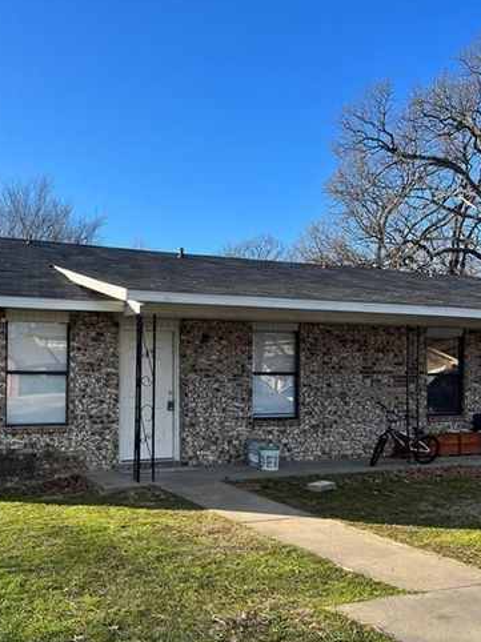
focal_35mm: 36
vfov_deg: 51.2
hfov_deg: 39.2
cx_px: 164
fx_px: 668
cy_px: 372
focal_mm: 5.7
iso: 50
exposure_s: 1/1838
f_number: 1.5
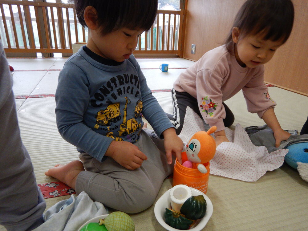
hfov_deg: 71.6
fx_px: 214
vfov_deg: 56.8
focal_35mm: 24
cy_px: 116
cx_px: 154
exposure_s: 1/50
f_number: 2.8
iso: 125
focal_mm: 4.3
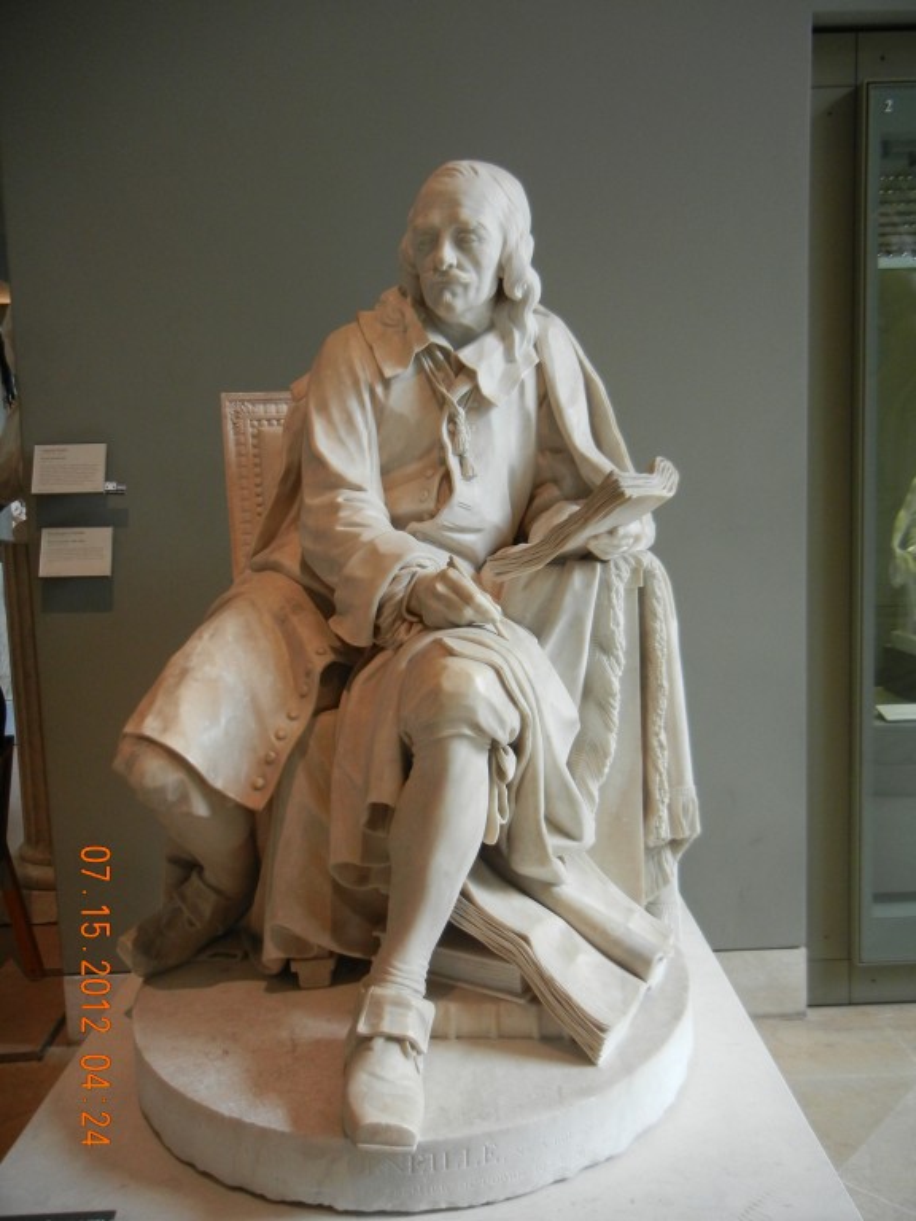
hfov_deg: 46.8
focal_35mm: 30
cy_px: 610
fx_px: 1058
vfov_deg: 60.0
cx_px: 458
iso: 375
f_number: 3.5
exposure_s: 1/59.8
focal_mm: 5.4
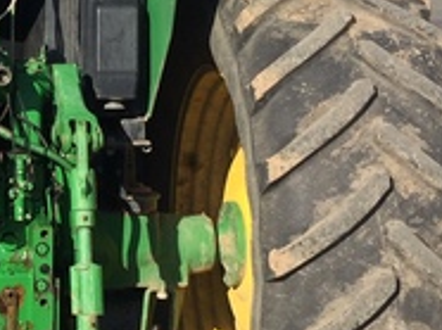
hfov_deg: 18.3
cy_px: 87
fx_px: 1313
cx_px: -62
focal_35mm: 103
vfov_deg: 14.3
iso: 32
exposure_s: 1/1464
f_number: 2.2
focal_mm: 4.15
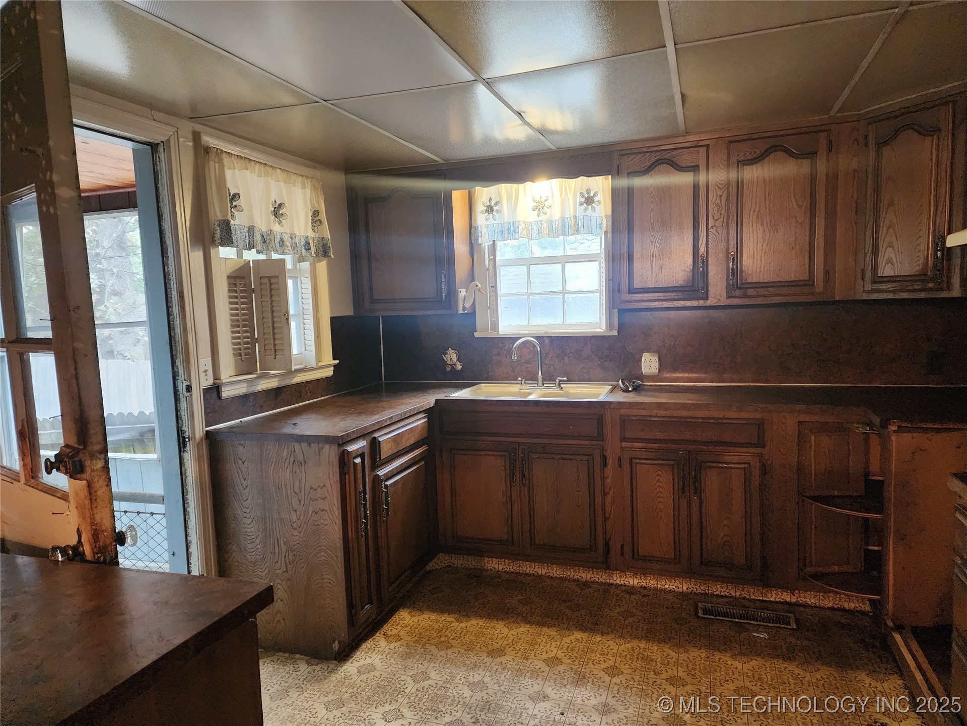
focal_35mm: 23
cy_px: 363
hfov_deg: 73.9
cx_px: 484
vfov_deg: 58.9
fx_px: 643
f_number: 1.8
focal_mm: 6.4
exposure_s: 1/120
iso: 1000
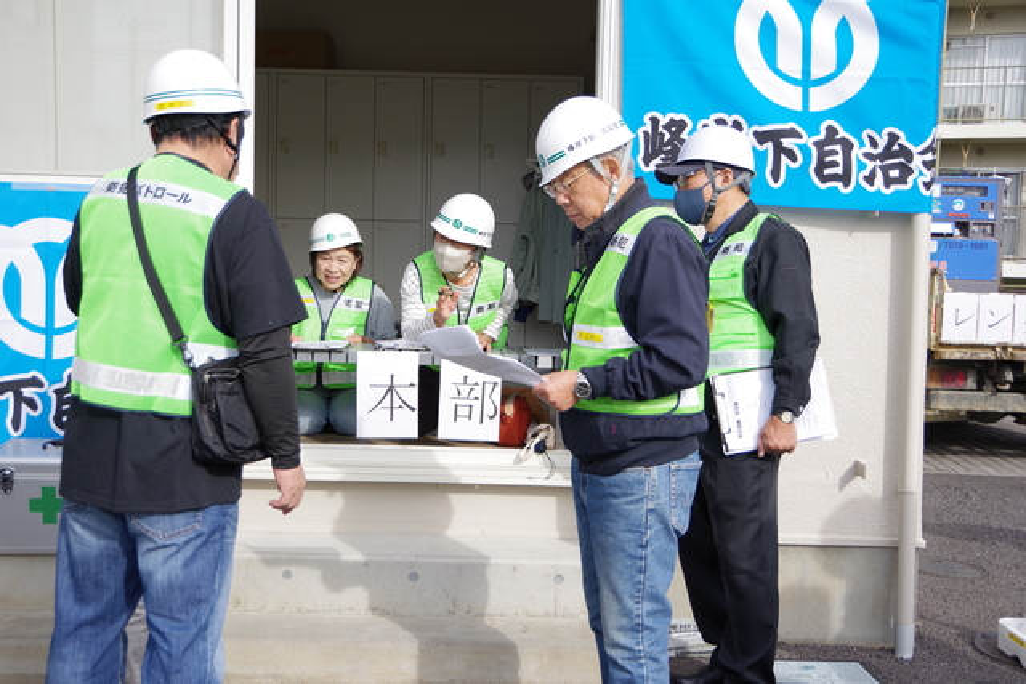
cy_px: 342
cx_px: 513
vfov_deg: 31.9
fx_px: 1197
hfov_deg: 46.4
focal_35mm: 42
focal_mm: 28
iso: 100
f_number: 4
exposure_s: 1/400
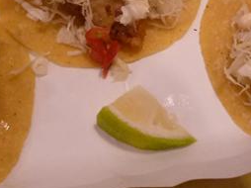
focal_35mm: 63
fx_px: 456
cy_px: 4
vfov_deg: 22.4
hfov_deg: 30.5
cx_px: 86
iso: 200
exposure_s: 1/30
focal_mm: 4.4
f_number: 2.8
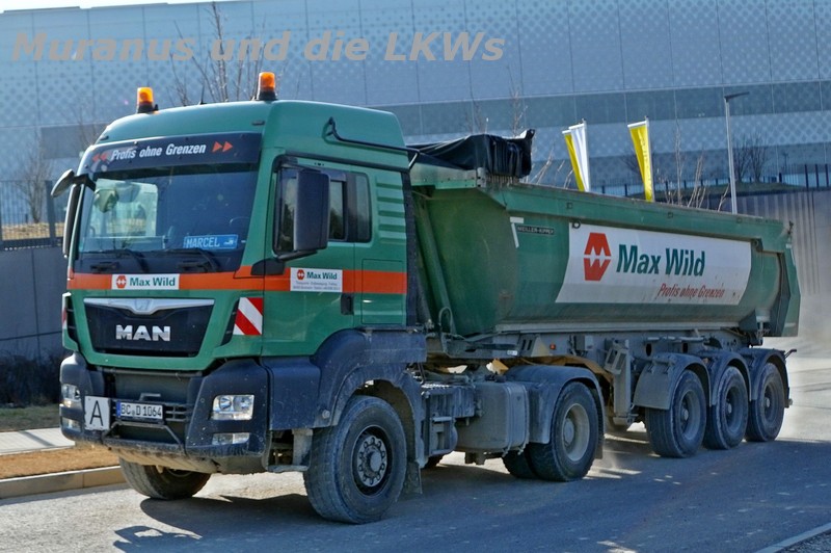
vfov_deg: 39.7
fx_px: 765
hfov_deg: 57.0
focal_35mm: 33
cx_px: 416
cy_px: 276
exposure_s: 1/2500
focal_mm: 22.1
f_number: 3.5
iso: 400
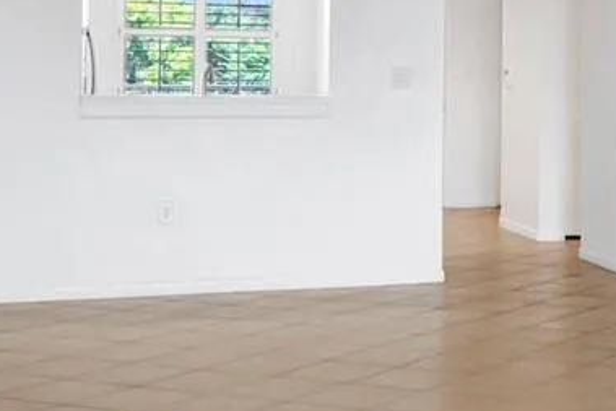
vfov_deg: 16.8
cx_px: 822
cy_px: 88
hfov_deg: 22.2
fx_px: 1386
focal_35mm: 81
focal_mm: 10
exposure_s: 1/15
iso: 500
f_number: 8
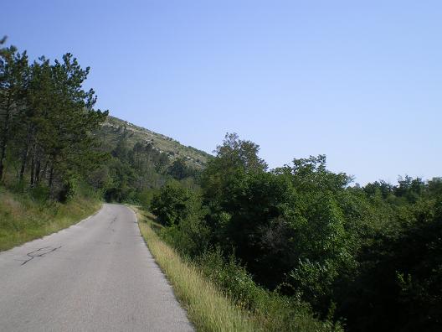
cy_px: 166
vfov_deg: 37.7
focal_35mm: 38
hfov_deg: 49.0
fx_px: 485
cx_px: 221
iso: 64
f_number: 4.6
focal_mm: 6.3
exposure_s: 1/320
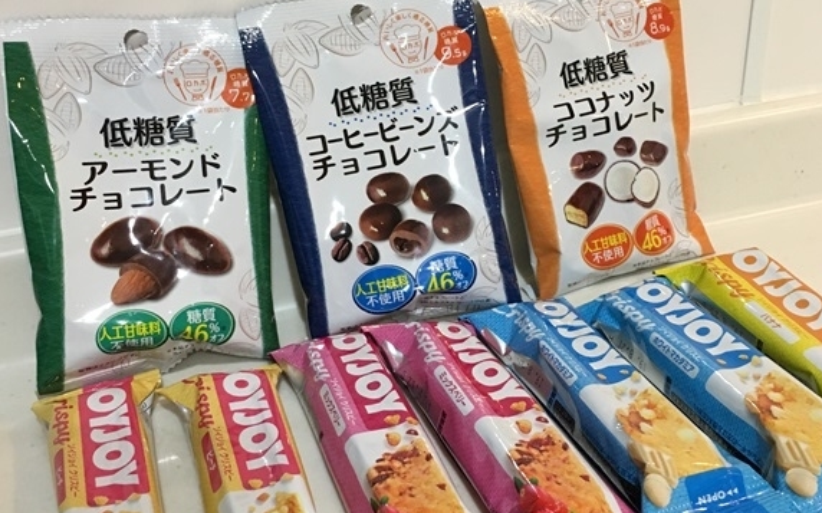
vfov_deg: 29.8
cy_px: 241
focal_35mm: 43
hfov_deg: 46.2
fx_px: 963
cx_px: 420
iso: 125
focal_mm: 4.15
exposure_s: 1/30
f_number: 2.2
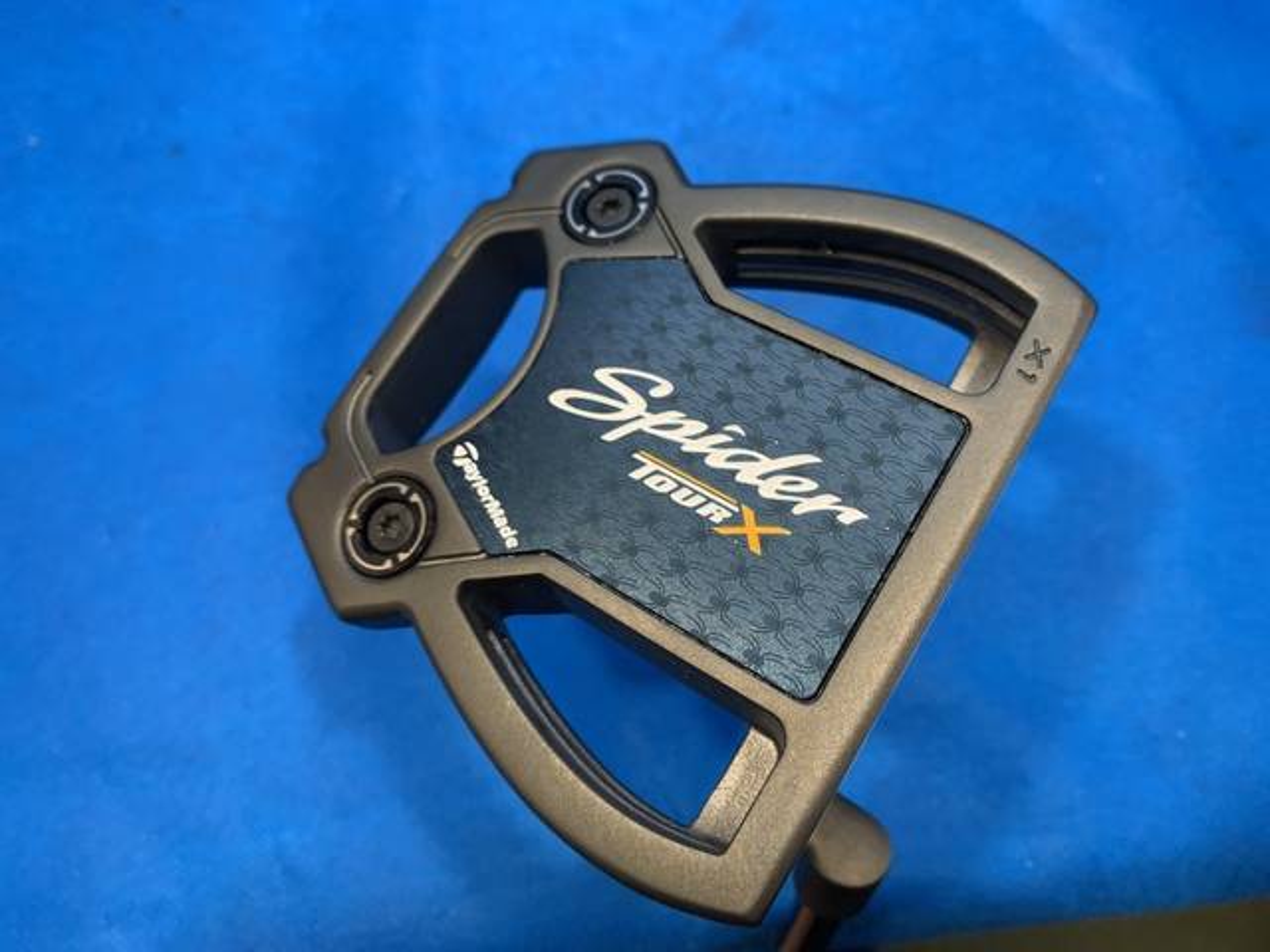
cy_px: 476
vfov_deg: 53.1
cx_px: 635
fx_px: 954
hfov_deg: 67.3
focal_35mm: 26
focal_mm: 4.25
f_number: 1.8
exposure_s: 1/60
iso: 100
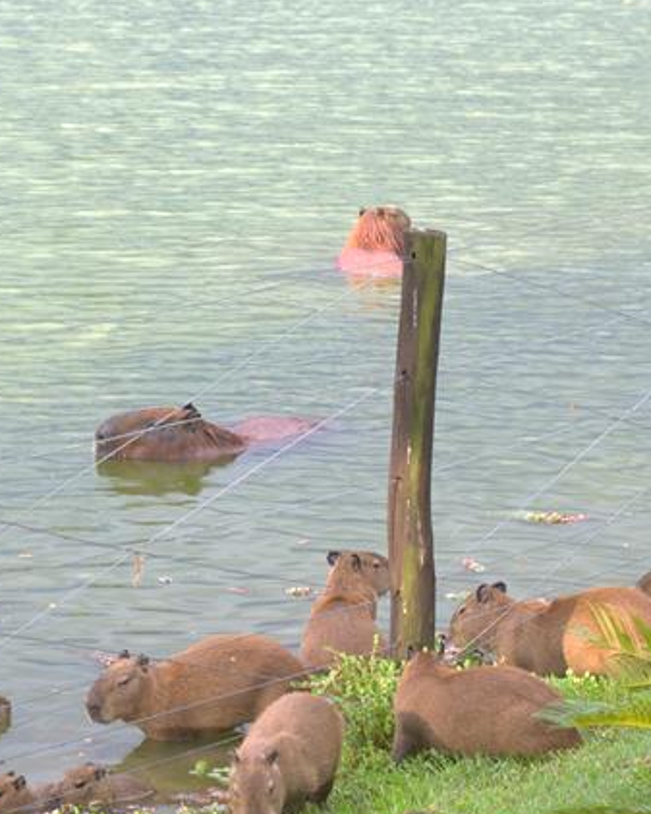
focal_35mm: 158
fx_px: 3803
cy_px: 459
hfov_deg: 9.8
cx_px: 153
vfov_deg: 12.2
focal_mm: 55
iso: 200
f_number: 8
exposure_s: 1/60
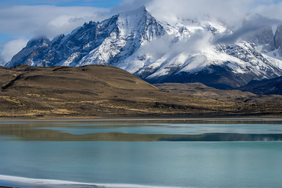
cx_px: 141
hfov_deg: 23.9
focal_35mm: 85
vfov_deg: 16.1
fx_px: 666
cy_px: 94
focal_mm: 55
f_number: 10
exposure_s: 1/2500
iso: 800
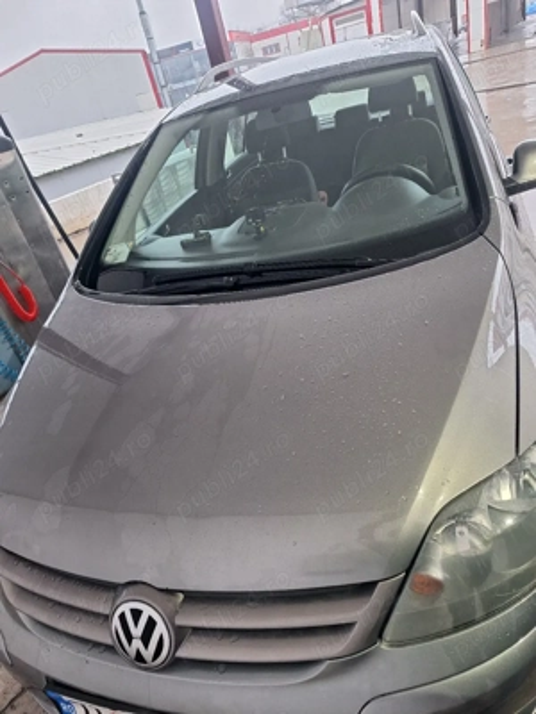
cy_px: 357
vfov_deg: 73.9
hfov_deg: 58.9
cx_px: 268
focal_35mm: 23
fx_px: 475
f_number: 1.8
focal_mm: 5.54
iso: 250
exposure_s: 1/33
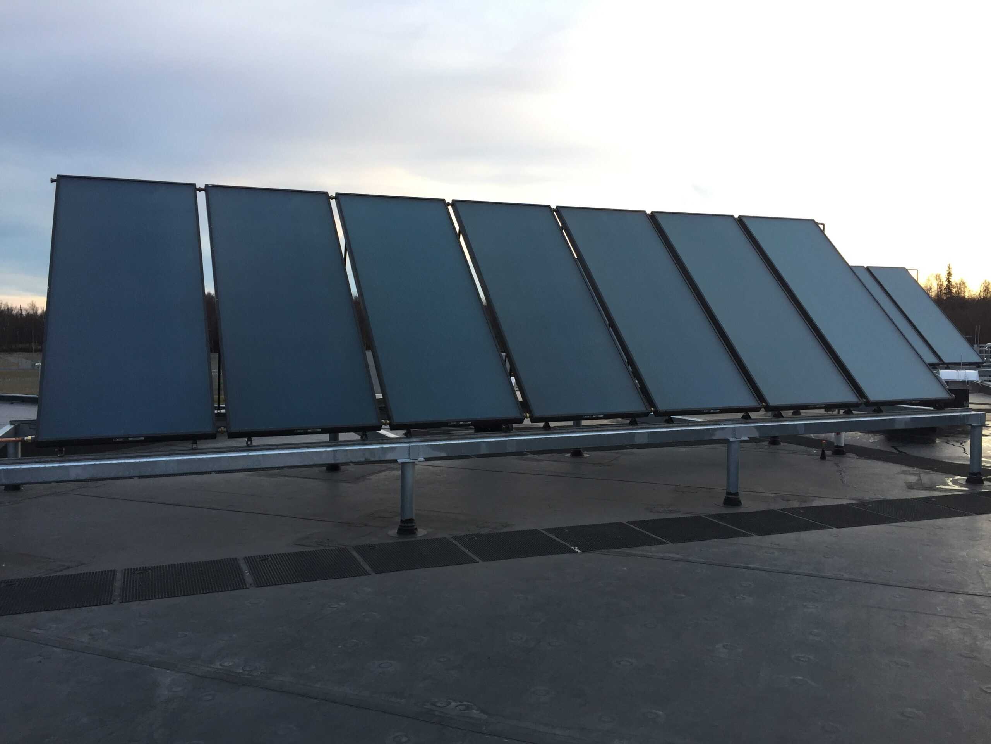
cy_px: 372
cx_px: 496
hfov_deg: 61.7
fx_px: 830
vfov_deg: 48.2
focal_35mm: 29
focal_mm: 4.15
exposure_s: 1/60
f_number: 2.2
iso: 40
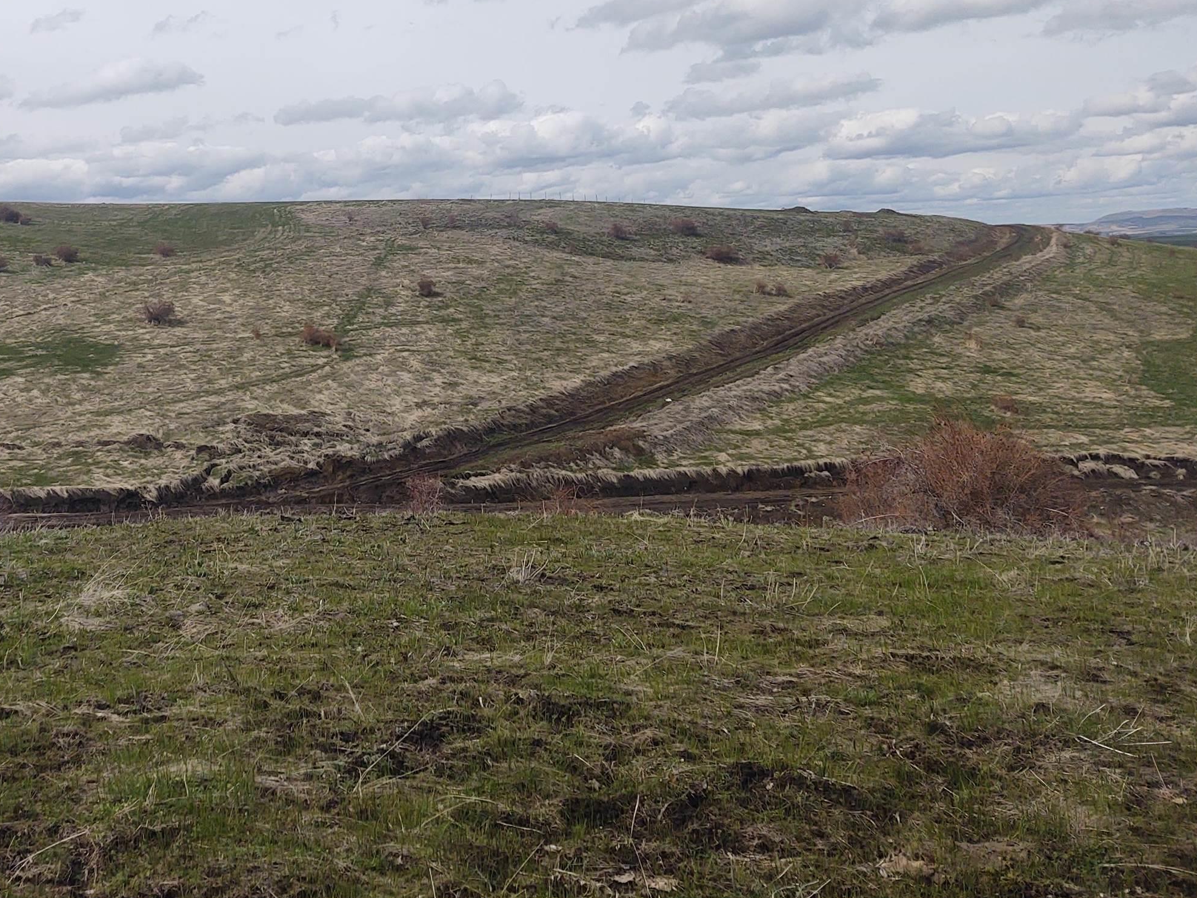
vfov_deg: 33.6
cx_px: 420
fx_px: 1452
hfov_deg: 44.3
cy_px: 208
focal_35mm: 42
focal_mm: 4.75
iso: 100
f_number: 1.7
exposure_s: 1/6263
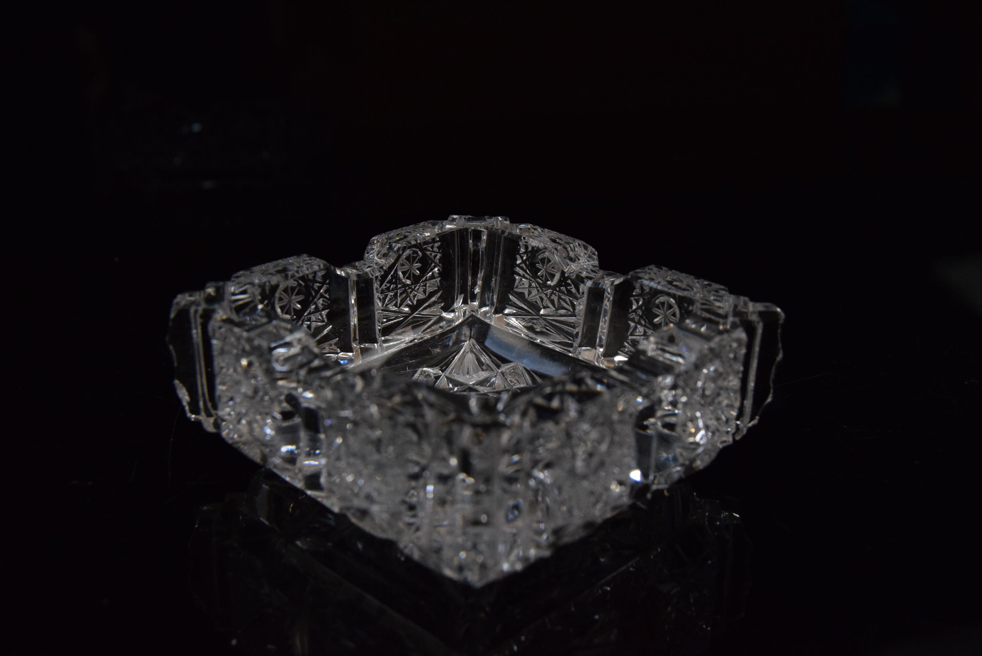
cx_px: 491
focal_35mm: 45
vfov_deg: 29.9
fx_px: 1228
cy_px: 328
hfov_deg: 43.6
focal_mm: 30
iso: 1600
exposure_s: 1/200
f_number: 7.1
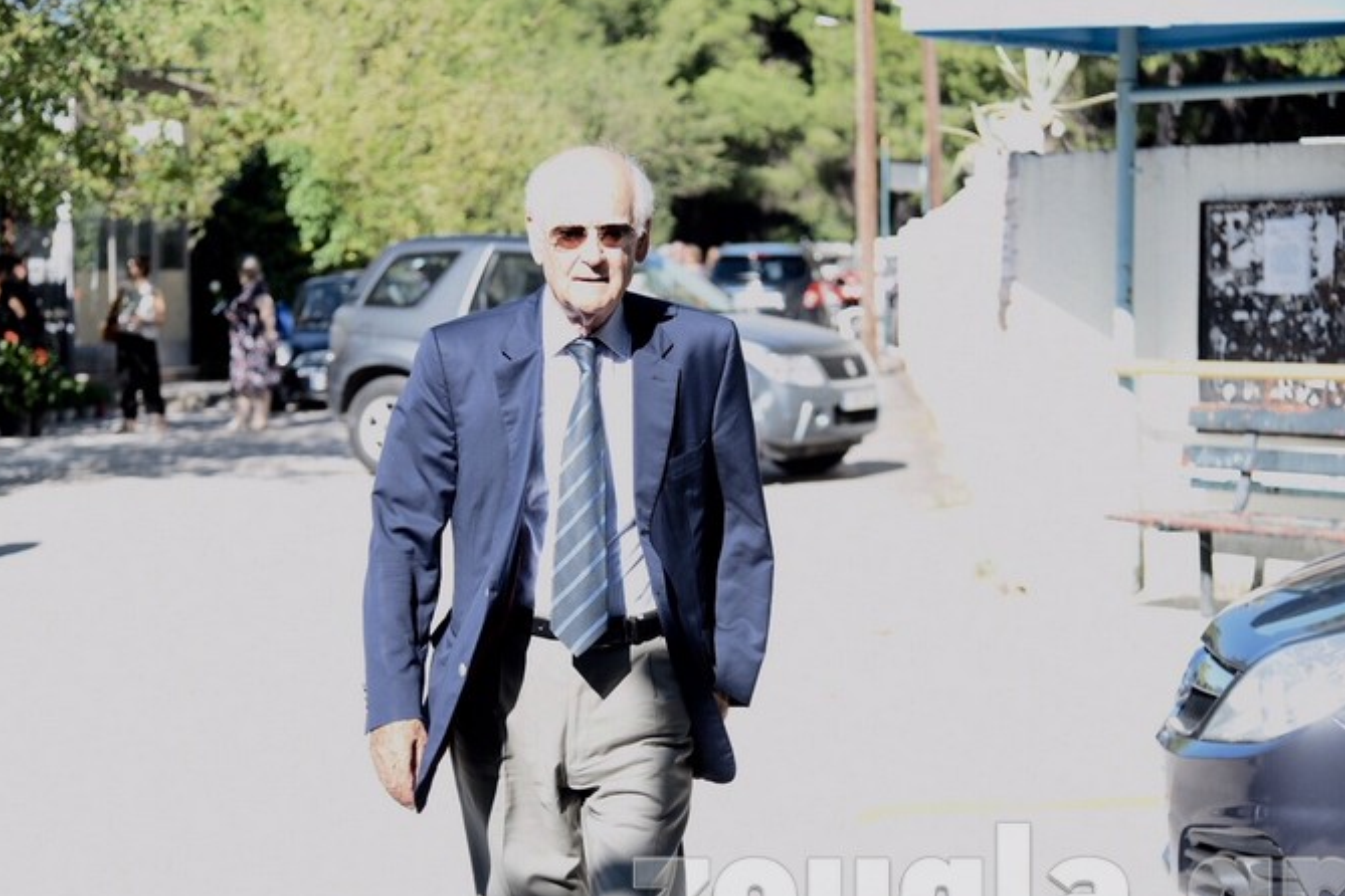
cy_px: 478
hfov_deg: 26.6
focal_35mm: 76
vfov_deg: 17.9
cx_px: 591
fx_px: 2839
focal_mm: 66
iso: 100
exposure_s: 1/160
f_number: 4
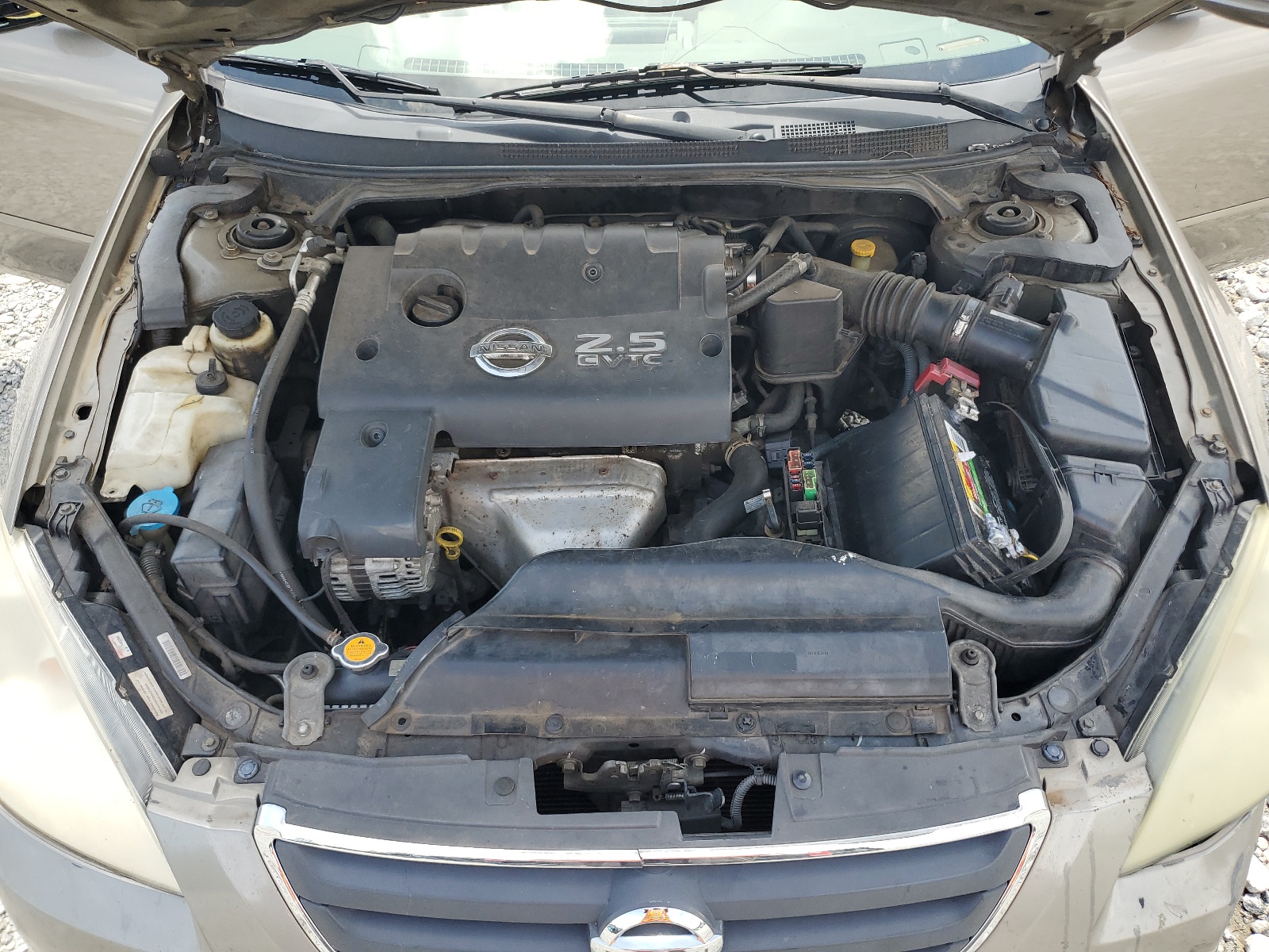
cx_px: 634
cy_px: 476
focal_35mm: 26
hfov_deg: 67.3
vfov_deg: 53.1
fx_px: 953
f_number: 1.5
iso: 50
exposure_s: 1/625
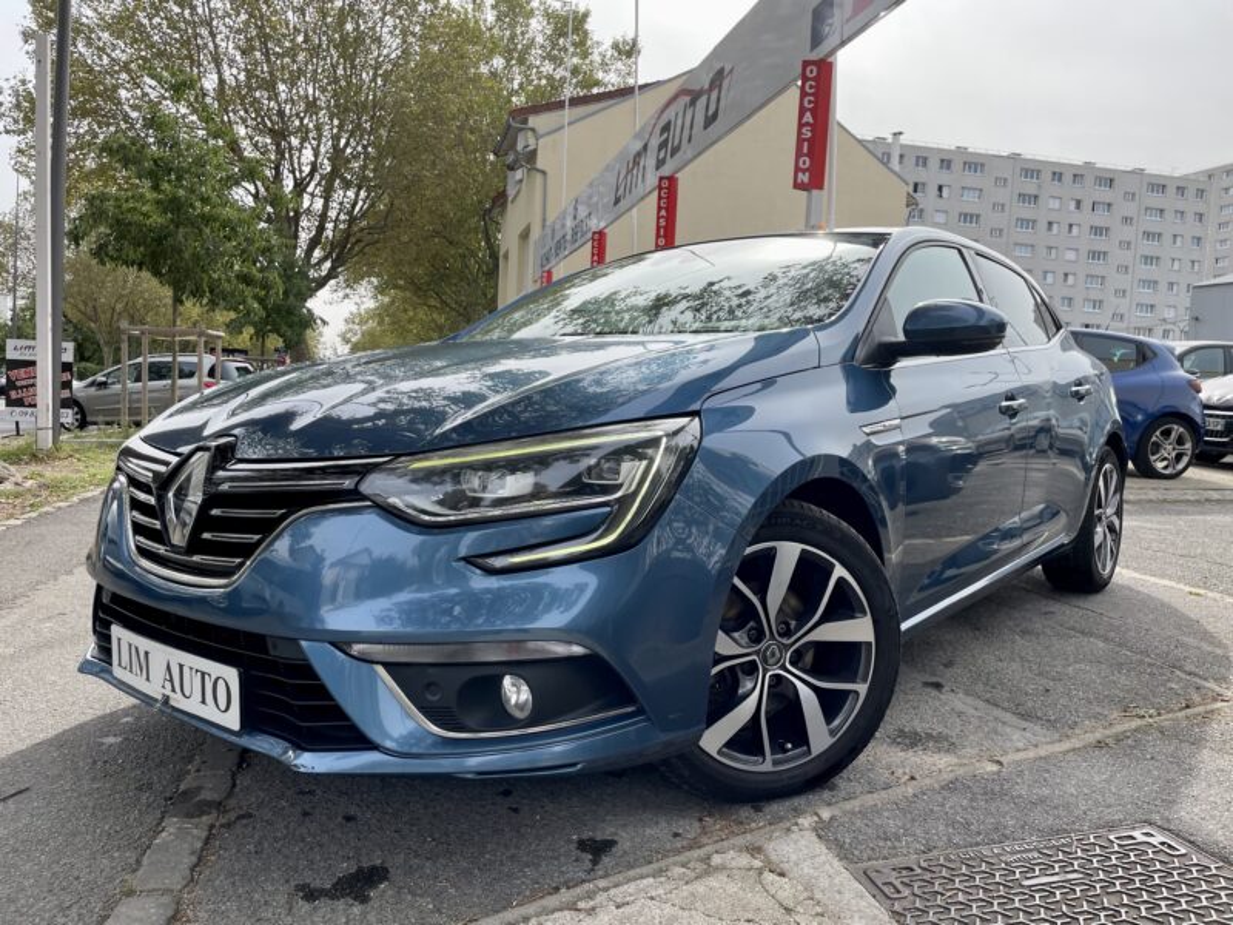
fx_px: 926
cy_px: 462
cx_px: 616
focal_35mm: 26
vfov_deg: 53.1
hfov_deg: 67.3
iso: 32
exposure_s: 1/1511
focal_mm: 4.2
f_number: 1.6
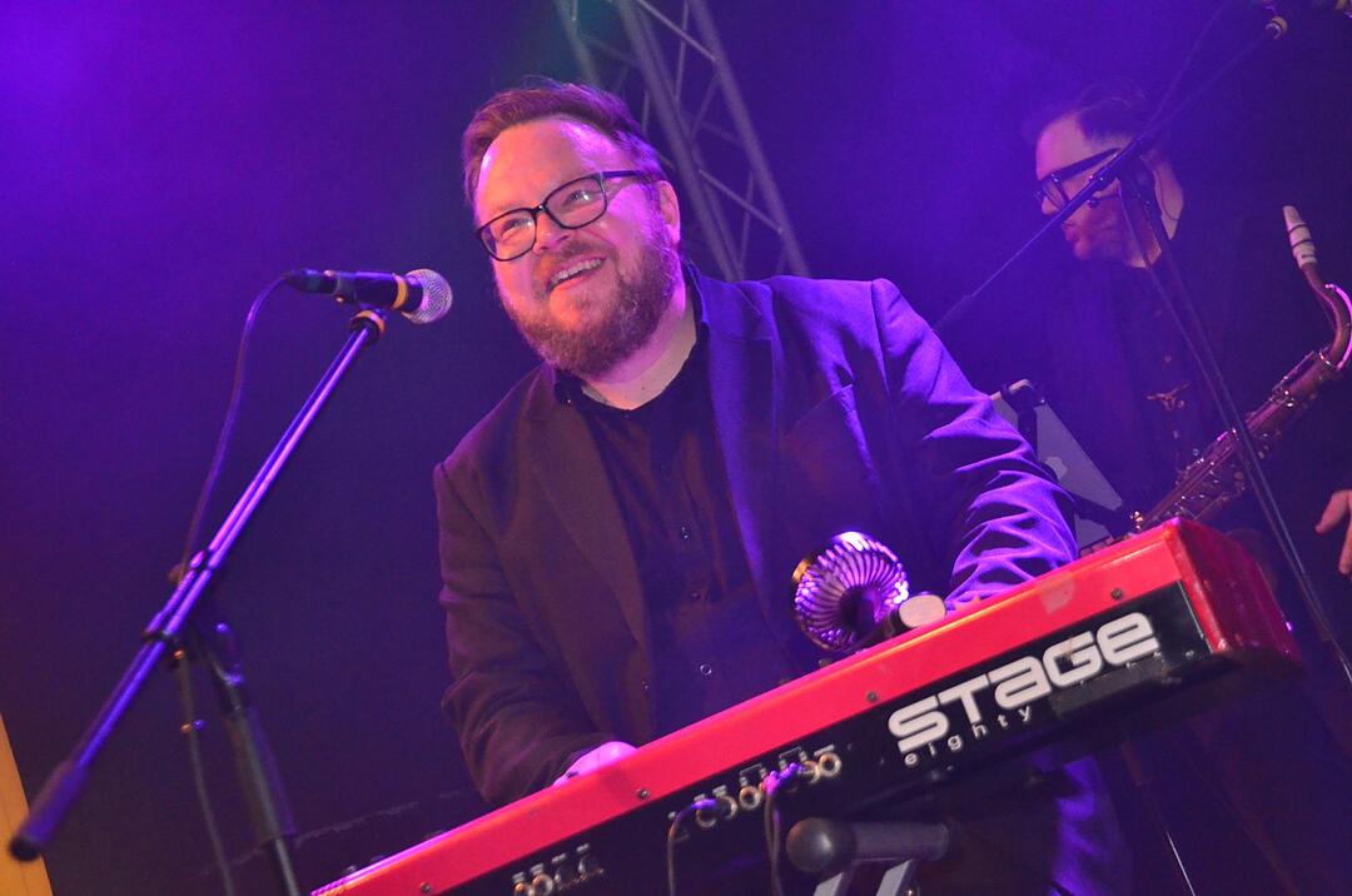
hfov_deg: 29.3
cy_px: 448
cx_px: 676
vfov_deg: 19.7
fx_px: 2587
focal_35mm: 69
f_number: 5.6
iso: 3200
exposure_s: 1/250
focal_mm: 46
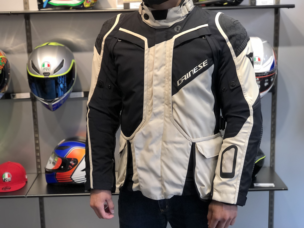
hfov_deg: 33.8
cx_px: 152
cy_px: 114
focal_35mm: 57
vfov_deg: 25.7
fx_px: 501
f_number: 2.8
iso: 64
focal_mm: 6.6
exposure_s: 1/30
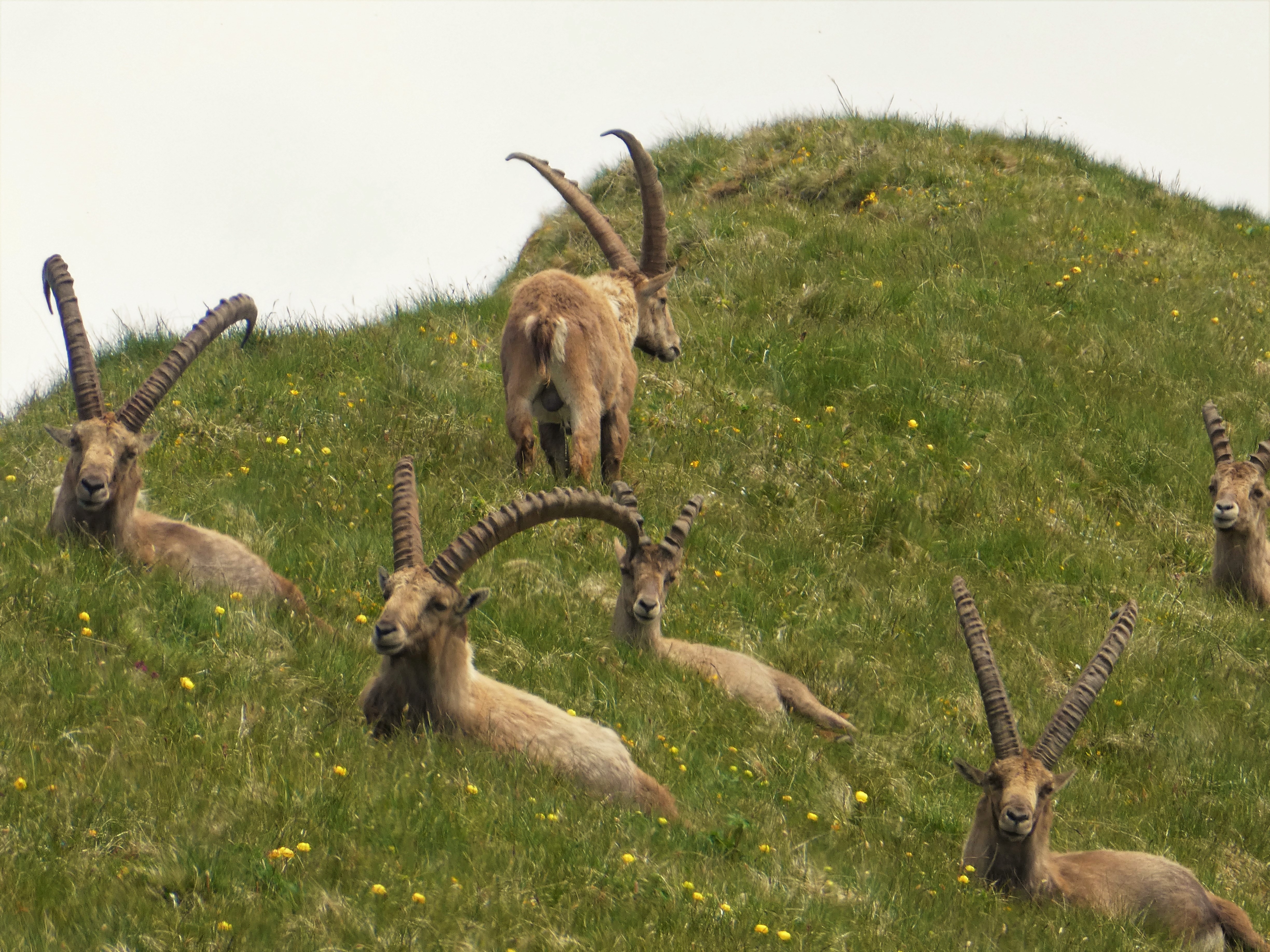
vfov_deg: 1.8
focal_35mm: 845
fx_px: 31002
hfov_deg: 2.3
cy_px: 476
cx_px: 635
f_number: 6.4
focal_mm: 129
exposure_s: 1/250
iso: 80
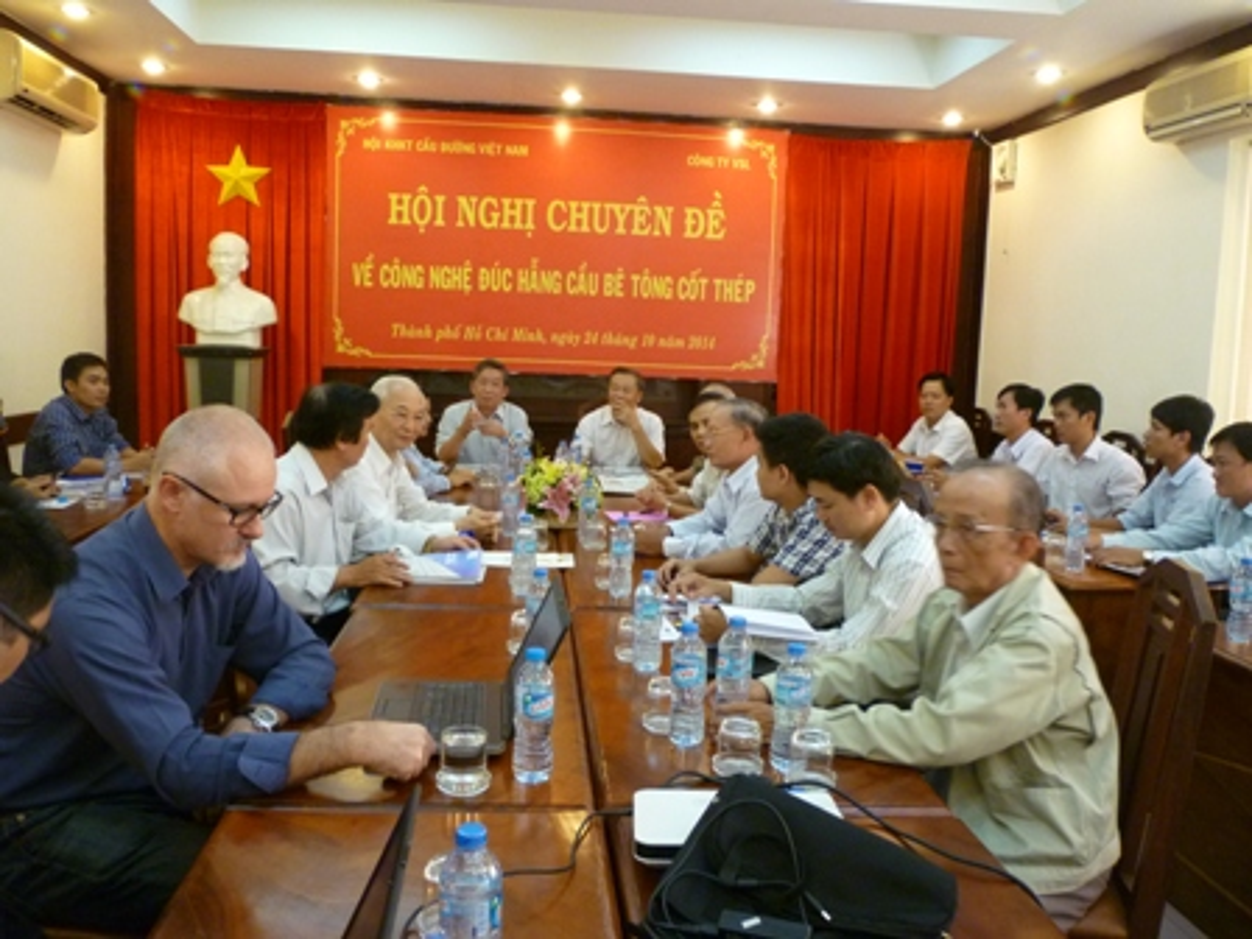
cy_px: 470
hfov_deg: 61.7
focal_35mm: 29
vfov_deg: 48.2
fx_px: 1049
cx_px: 626
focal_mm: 5.2
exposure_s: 1/30
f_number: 3.3
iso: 400
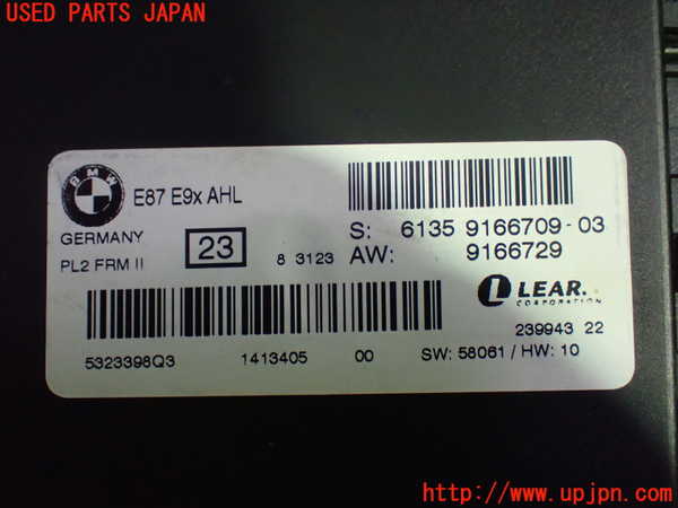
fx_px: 862
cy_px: 254
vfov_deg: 32.9
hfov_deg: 42.9
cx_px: 339
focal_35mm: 44
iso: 1000
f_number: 2.9
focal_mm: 7.84
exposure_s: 1/40
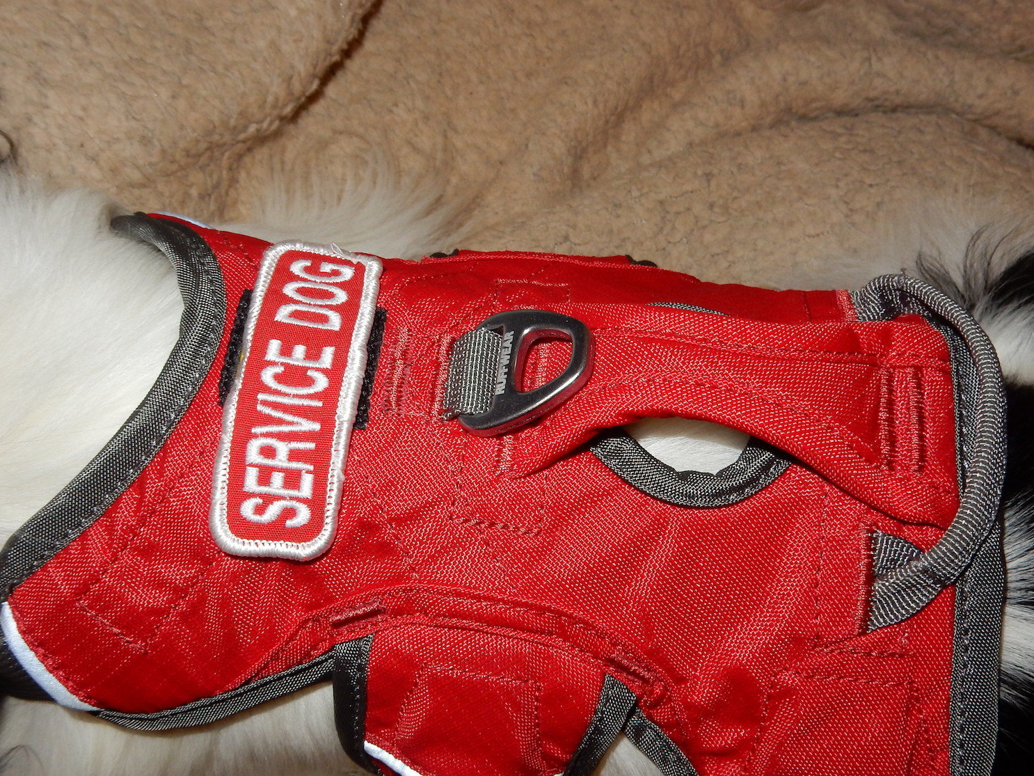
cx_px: 471
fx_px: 926
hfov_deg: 58.3
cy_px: 435
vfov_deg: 45.4
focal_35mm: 31
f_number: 3.7
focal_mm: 4.5
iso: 200
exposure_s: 1/30
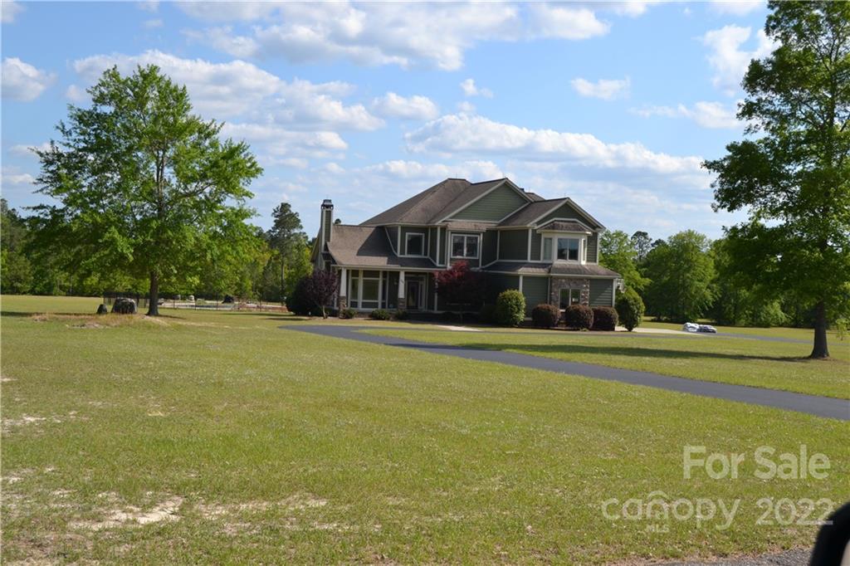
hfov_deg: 43.6
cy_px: 283
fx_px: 1062
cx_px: 425
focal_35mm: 45
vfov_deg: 29.8
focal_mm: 30
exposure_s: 1/250
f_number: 8
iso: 100
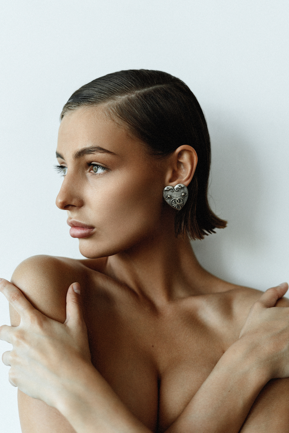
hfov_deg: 27.0
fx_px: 602
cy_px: 216
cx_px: 144
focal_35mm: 50
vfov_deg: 39.6
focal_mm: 50
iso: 320
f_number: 2.5
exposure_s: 1/200
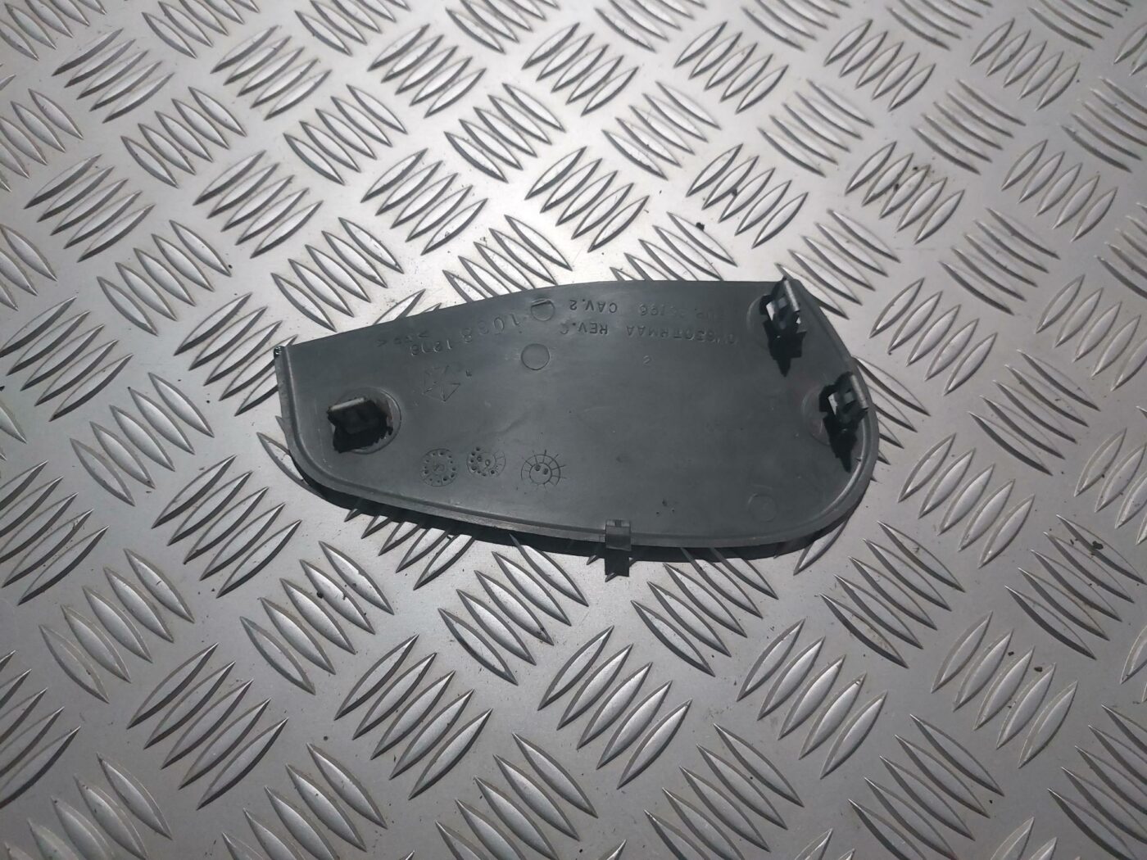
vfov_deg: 54.9
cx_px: 574
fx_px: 828
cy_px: 430
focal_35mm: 25
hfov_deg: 69.4
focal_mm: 5.23
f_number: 1.8
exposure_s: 1/120
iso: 320
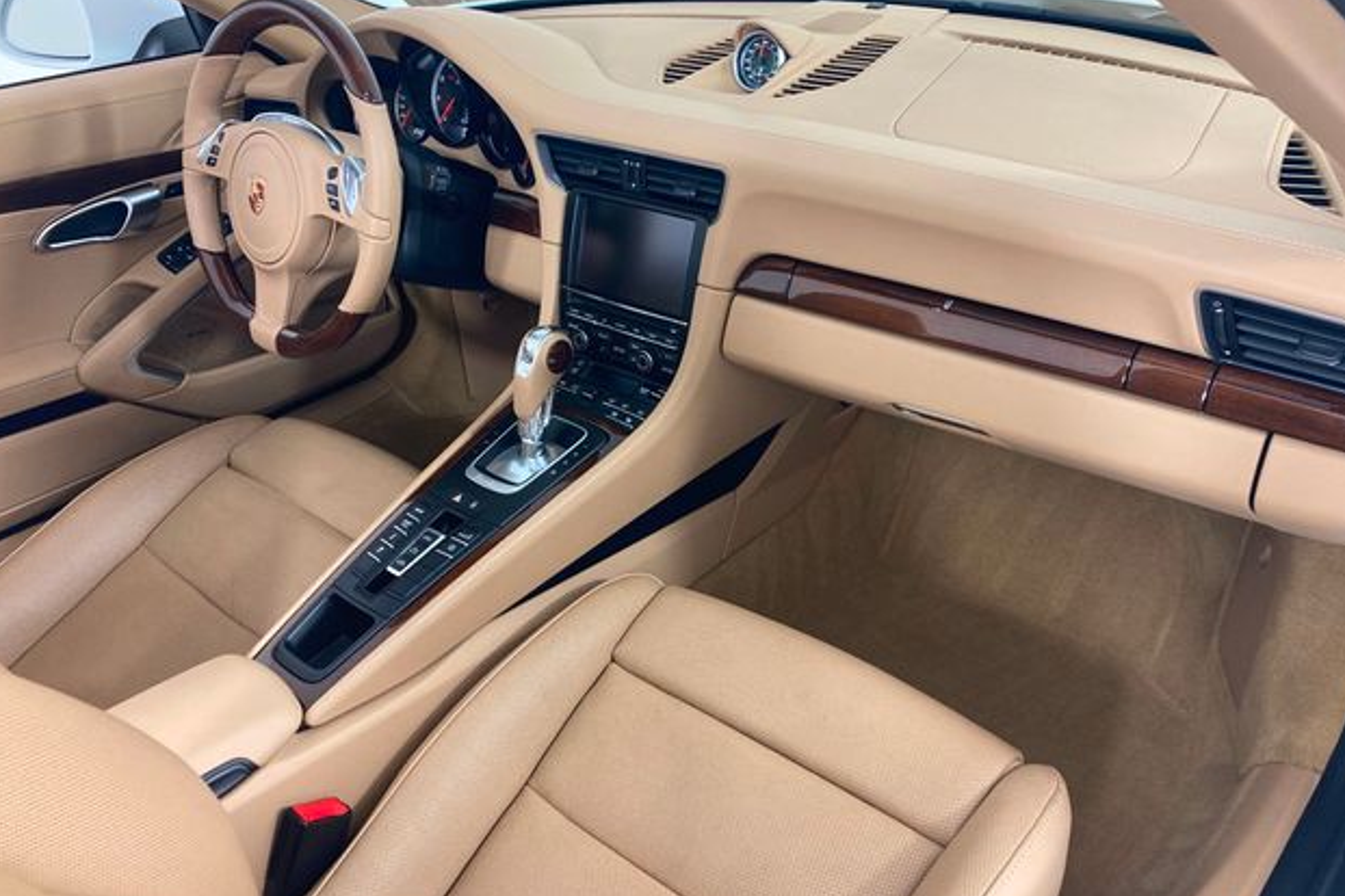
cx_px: 667
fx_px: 1121
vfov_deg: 43.6
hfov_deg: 61.9
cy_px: 470
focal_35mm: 30
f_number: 1.8
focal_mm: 3.99
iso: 50
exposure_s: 1/120
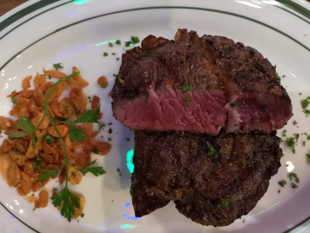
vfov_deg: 51.4
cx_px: 155
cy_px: 116
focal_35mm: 27
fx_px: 242
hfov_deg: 65.3
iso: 800
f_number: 1.8
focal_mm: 3.95
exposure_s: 1/16.7
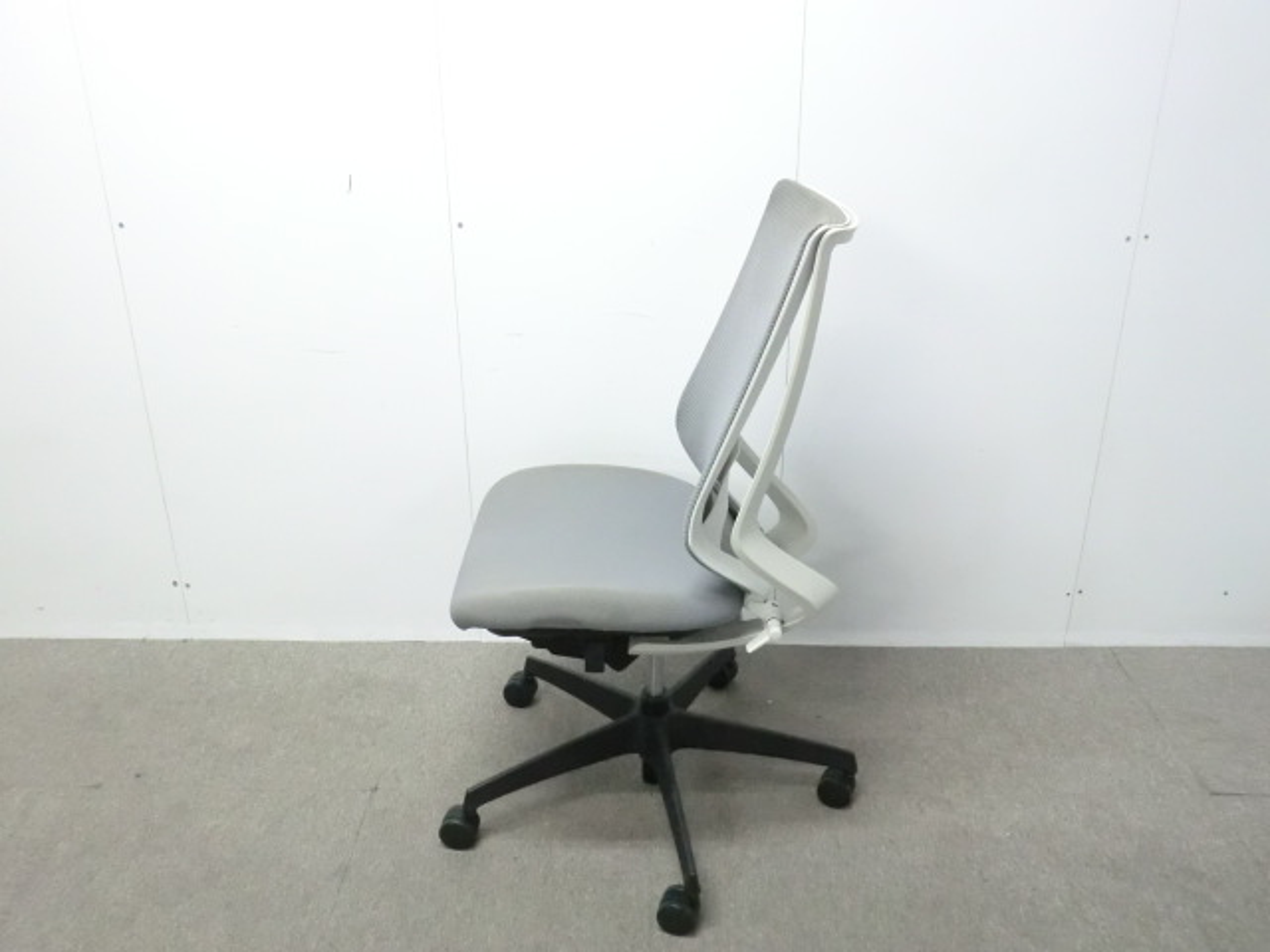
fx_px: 1174
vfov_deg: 44.2
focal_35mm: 32
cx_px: 635
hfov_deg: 56.8
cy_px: 476
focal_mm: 5.8
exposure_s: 1/40
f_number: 3.5
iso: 800
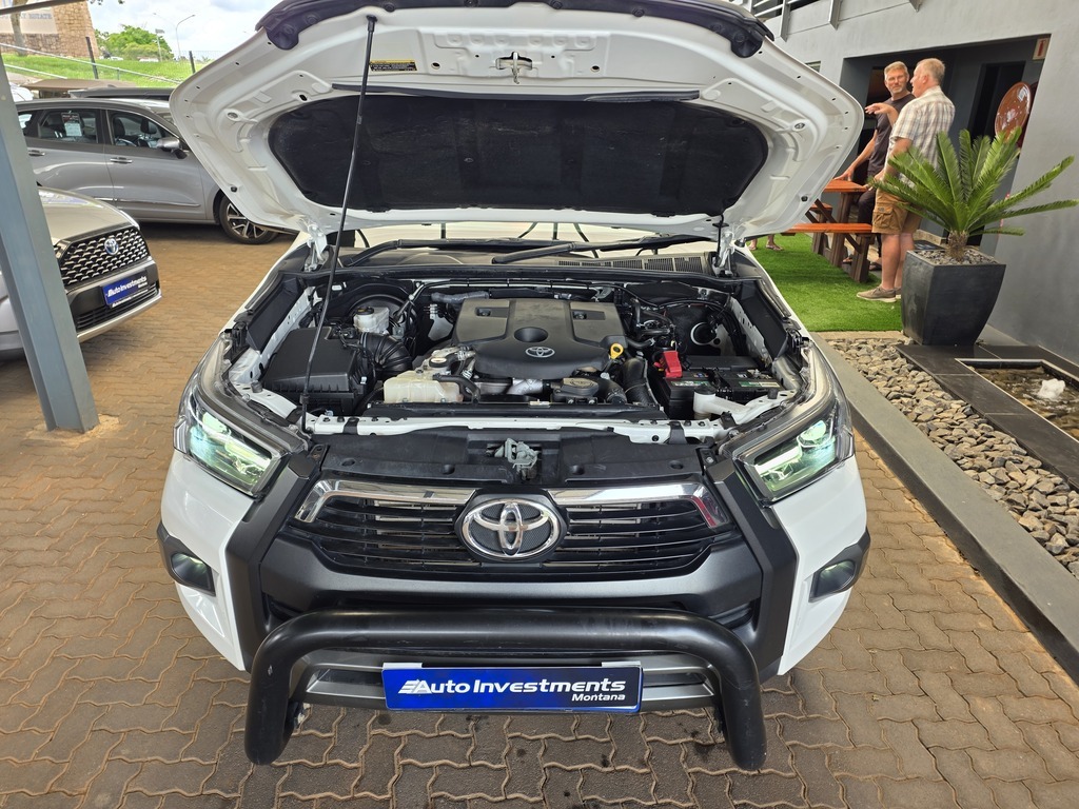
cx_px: 540
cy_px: 404
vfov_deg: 58.9
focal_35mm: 23
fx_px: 717
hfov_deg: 73.9
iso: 12
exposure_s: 1/58.1
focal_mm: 6.25
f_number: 1.7
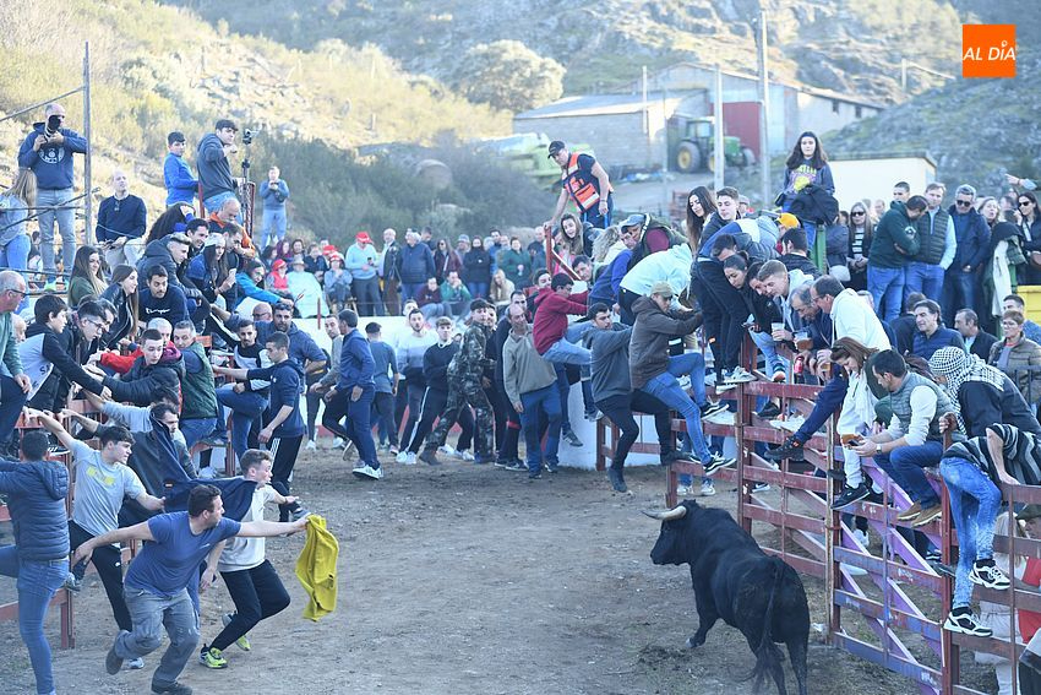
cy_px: 348
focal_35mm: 125
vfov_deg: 11.0
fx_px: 3615
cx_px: 520
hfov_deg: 16.4
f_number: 4
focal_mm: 125
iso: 800
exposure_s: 1/320
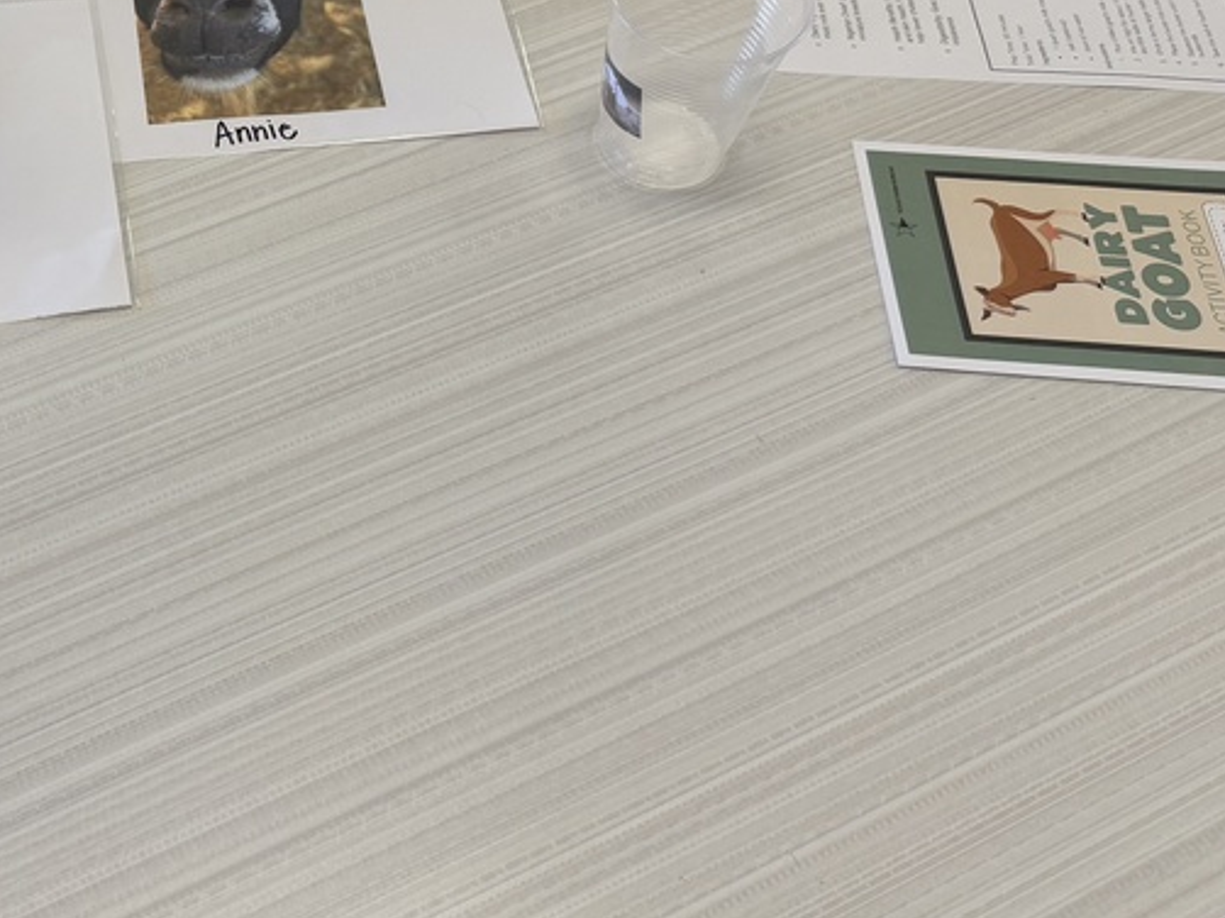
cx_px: 134
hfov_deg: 36.6
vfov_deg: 29.0
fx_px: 1733
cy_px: 186
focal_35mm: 49
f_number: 1.78
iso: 100
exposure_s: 1/60
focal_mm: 6.76
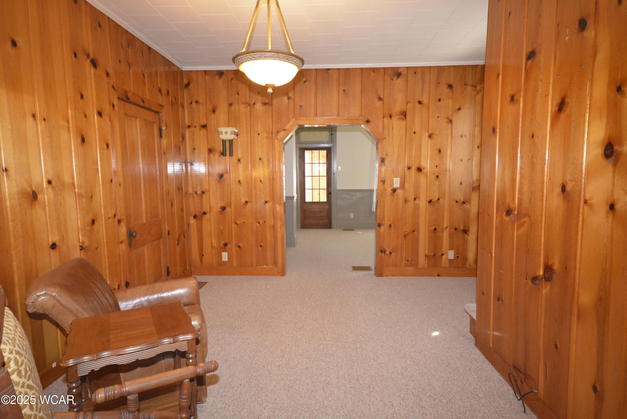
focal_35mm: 21
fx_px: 366
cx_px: 314
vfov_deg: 59.6
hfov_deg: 81.2
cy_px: 210
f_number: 4.8
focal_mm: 14
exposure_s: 1/60
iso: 2500
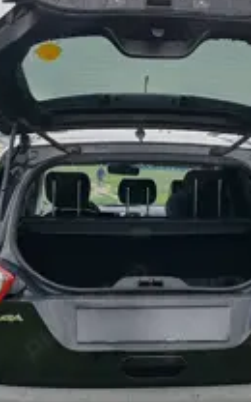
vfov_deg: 36.9
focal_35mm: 55
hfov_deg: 23.5
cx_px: 153
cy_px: 193
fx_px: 602
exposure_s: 1/850
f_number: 1.9
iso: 50
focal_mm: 6.12
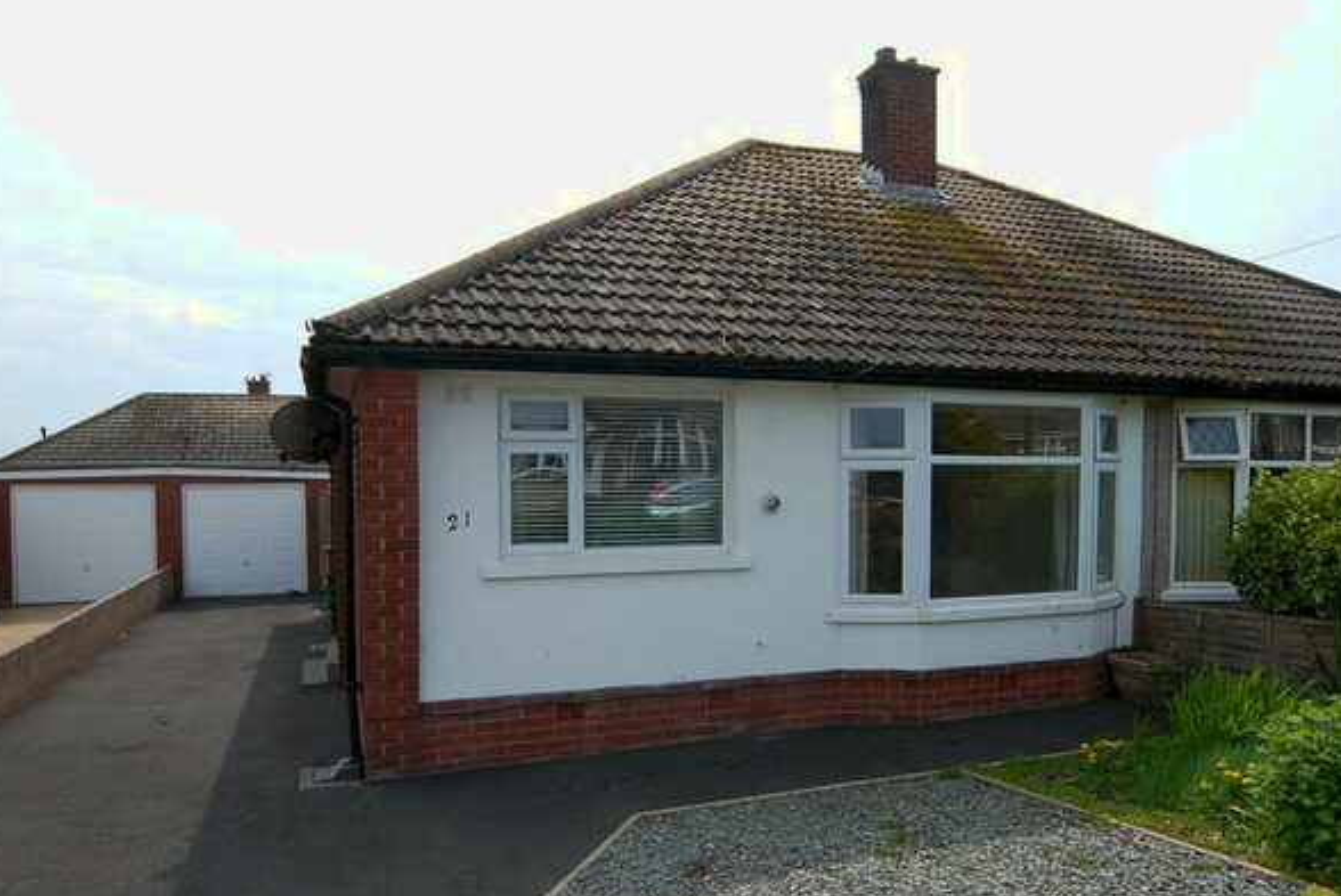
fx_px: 932
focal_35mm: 25
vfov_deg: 51.2
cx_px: 636
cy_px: 504
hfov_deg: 71.4
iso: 200
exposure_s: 1/320
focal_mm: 14
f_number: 9
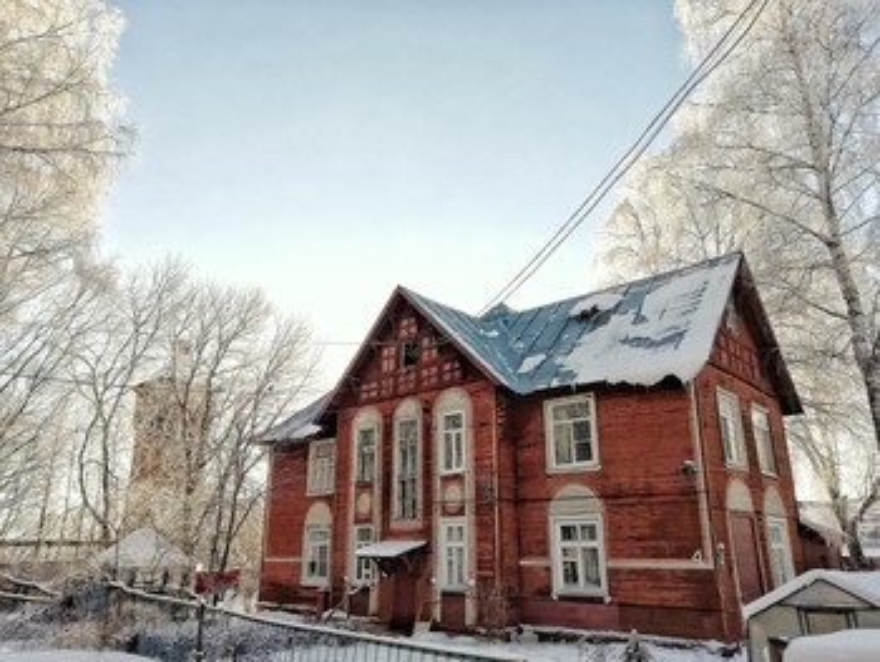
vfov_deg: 53.1
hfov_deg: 67.3
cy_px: 331
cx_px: 440
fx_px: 661
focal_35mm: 26
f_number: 2.2
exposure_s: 1/507
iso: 50
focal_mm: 3.46
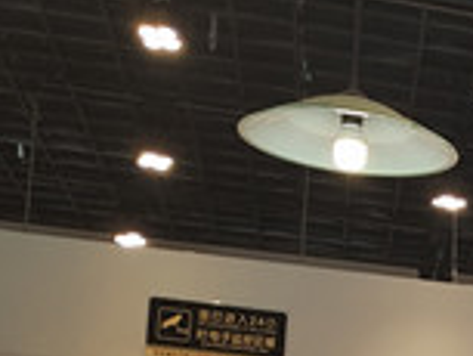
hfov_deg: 13.1
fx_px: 1942
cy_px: 649
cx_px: 733
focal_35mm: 142
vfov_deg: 9.9
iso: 50
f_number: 2
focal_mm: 3.75
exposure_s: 1/100
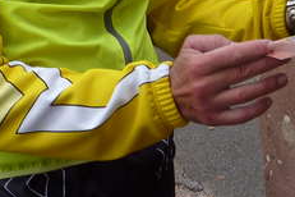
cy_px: -64
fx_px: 754
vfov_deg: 14.2
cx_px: 209
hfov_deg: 22.0
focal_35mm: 92
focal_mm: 4.1
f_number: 4
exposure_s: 1/125
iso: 80
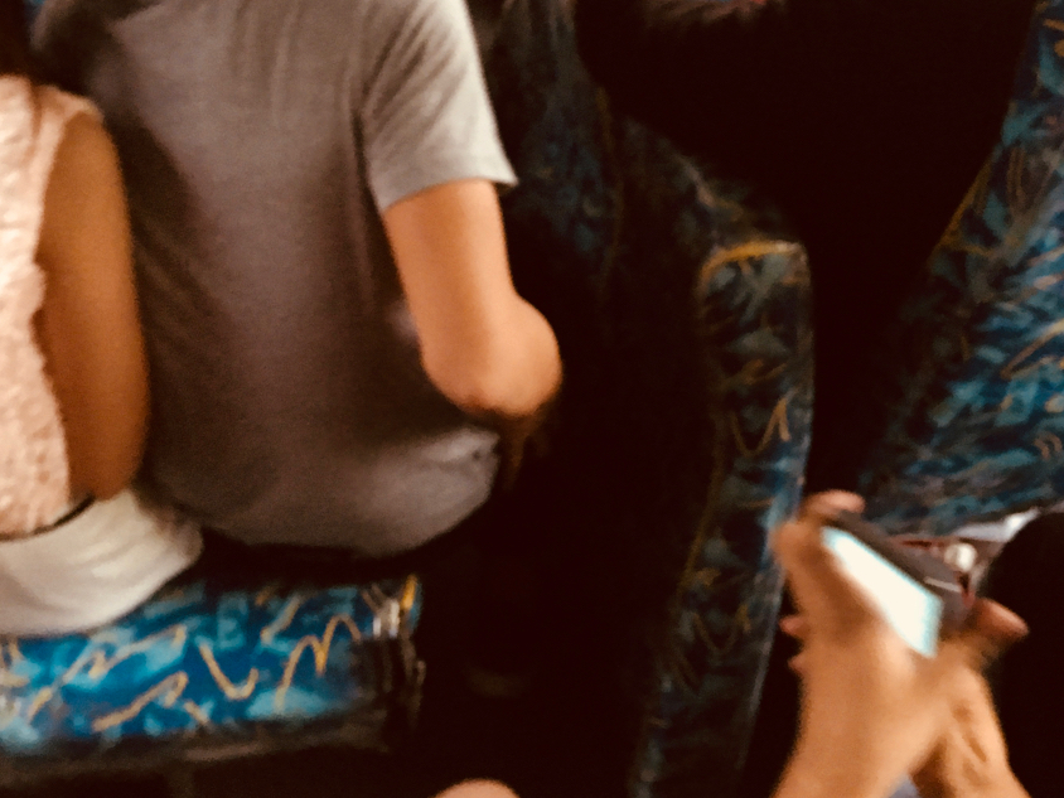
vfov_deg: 32.3
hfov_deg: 42.9
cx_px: 575
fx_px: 1352
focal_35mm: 44
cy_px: 208
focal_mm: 4.15
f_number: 2.2
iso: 100
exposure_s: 1/4
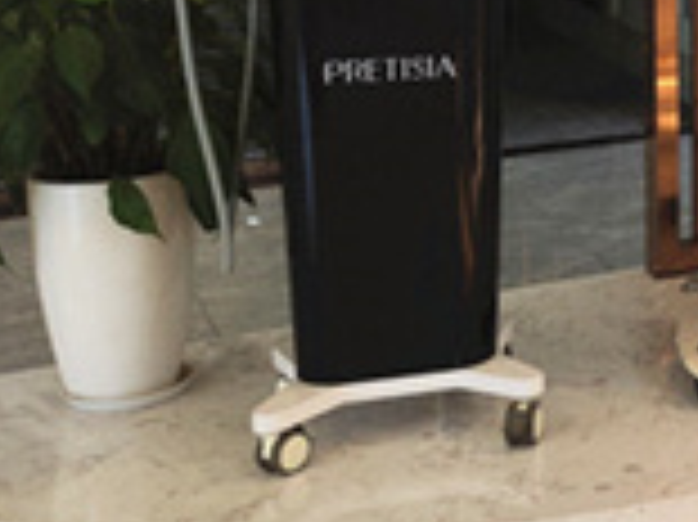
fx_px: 1874
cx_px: 1333
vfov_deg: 15.3
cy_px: -104
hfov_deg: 16.7
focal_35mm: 93
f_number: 1.88
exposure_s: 1/100
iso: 172
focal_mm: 5.59
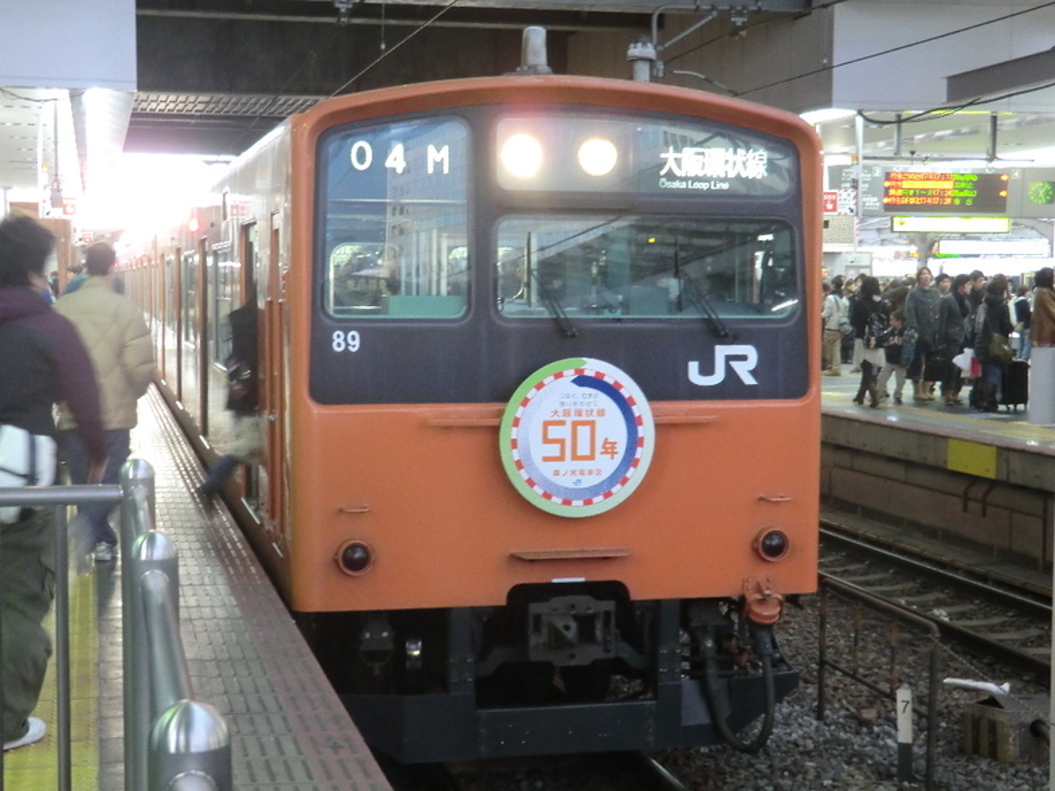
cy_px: 399
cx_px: 532
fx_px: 1706
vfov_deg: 26.1
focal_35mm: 56
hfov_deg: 34.4
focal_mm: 9.8
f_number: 4.2
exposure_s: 1/15
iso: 400
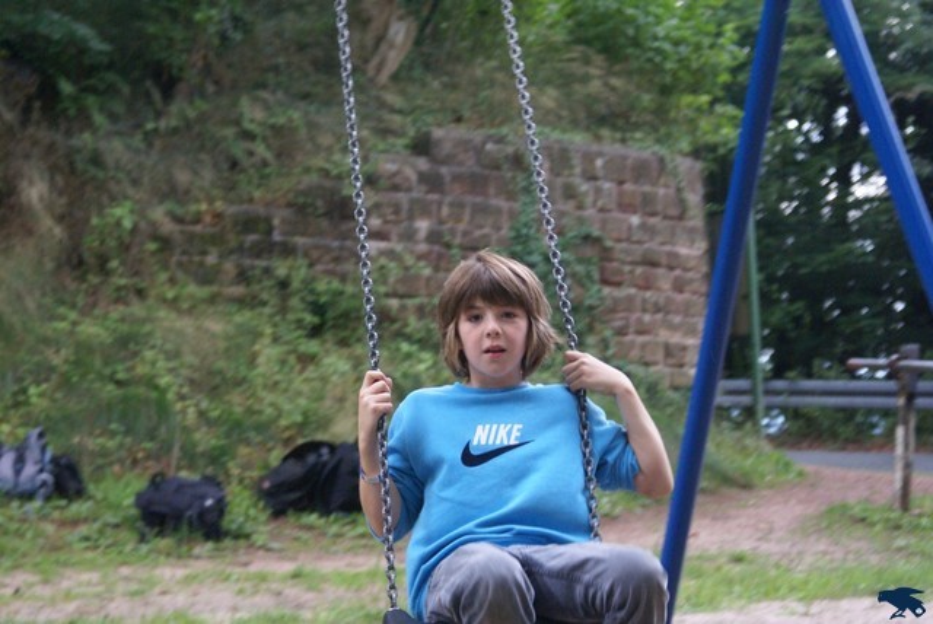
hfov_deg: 19.4
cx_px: 466
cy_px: 312
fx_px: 2724
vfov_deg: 13.1
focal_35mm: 105
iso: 800
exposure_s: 1/125
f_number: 5.6
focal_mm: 70
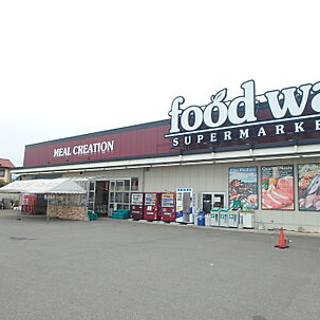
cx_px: 201
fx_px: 272
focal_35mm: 26
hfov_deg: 60.1
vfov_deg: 60.9
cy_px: 166
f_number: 3.5
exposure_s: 1/200
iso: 125
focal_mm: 3.7
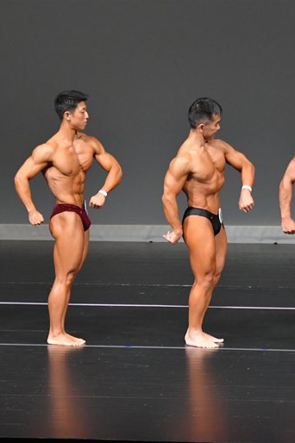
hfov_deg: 3.8
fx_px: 4455
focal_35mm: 362
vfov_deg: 5.7
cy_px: 222
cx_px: 108
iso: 5000
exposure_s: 1/400
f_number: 5.6
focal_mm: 160
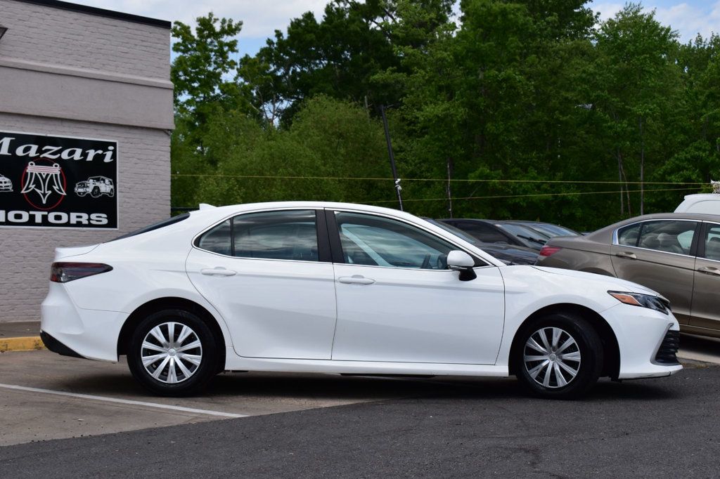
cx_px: 360
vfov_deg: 21.6
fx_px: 1260
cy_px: 240
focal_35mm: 63
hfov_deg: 31.9
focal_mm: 42
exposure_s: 1/500
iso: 320
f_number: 11
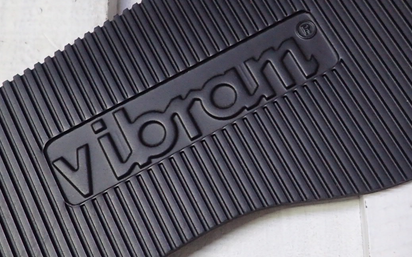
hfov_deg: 41.0
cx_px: 235
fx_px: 550
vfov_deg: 26.3
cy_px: 111
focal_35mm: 49
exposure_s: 1/30
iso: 400
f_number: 2
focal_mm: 4.5
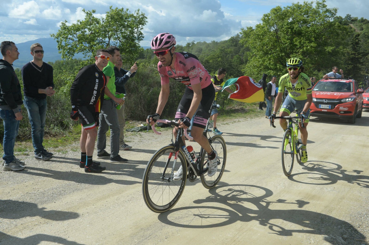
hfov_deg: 55.8
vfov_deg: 38.8
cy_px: 122
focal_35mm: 34
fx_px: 348
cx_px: 184
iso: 400
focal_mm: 34
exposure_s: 1/800
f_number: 9
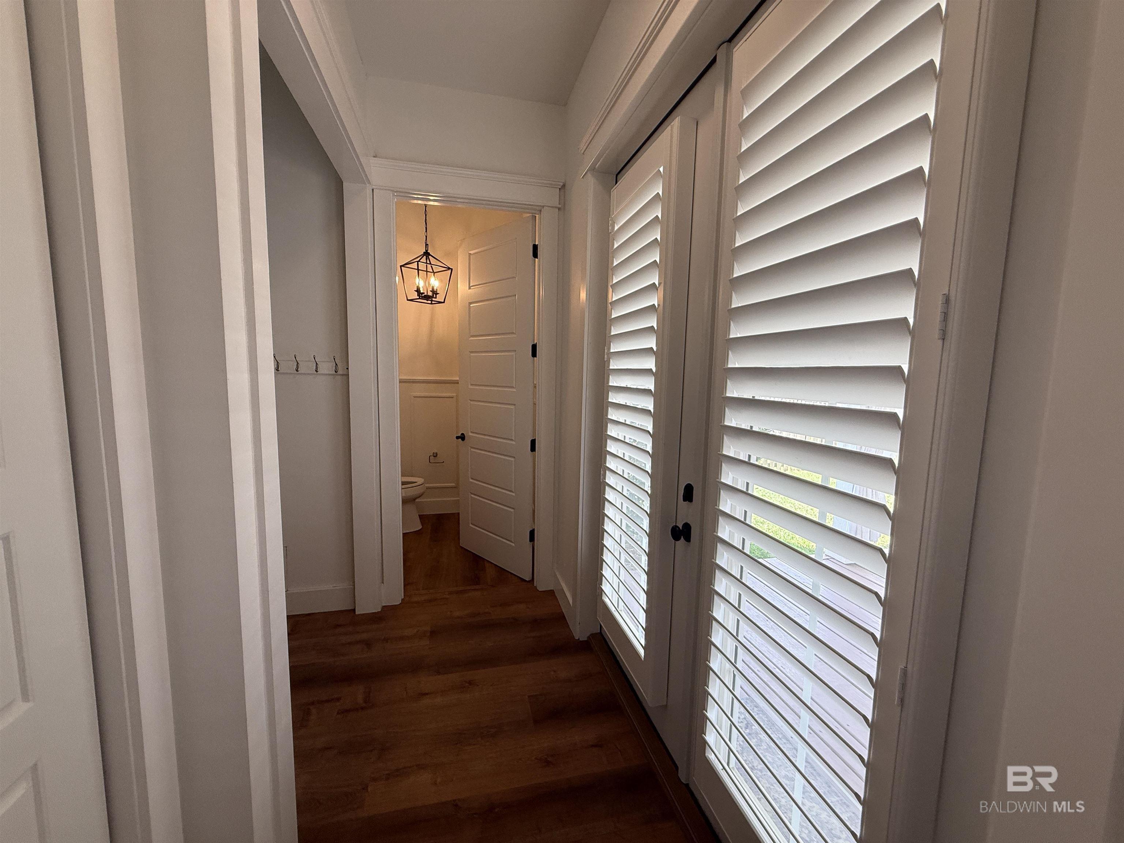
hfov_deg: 102.1
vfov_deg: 85.7
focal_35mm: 14
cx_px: 562
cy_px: 422
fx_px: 455
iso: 125
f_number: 2.2
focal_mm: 2.22
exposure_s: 1/120
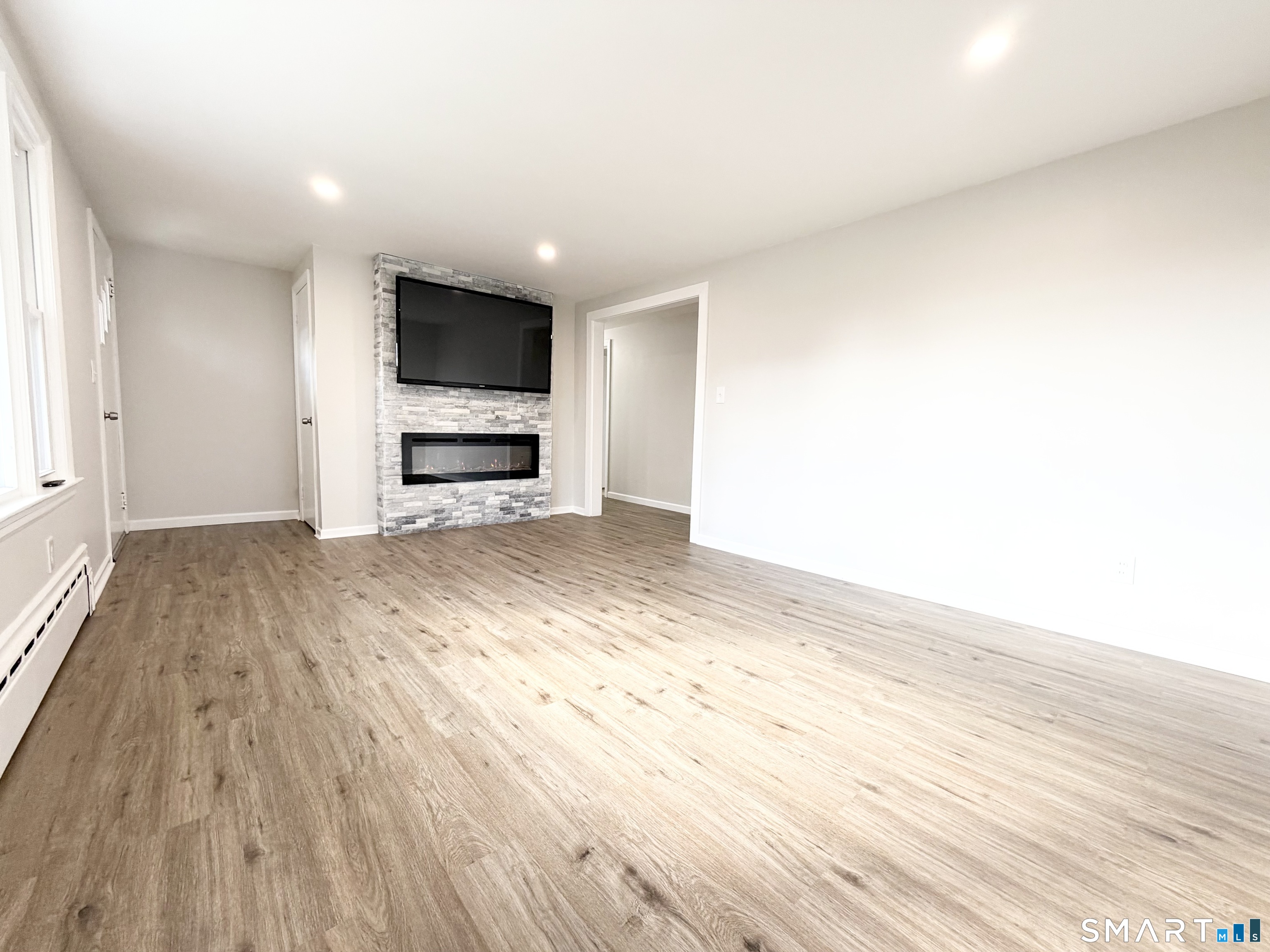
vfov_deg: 85.7
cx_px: 635
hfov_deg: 102.1
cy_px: 476
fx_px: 514
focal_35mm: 14
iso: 125
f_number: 2.2
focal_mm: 2.22
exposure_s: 1/121
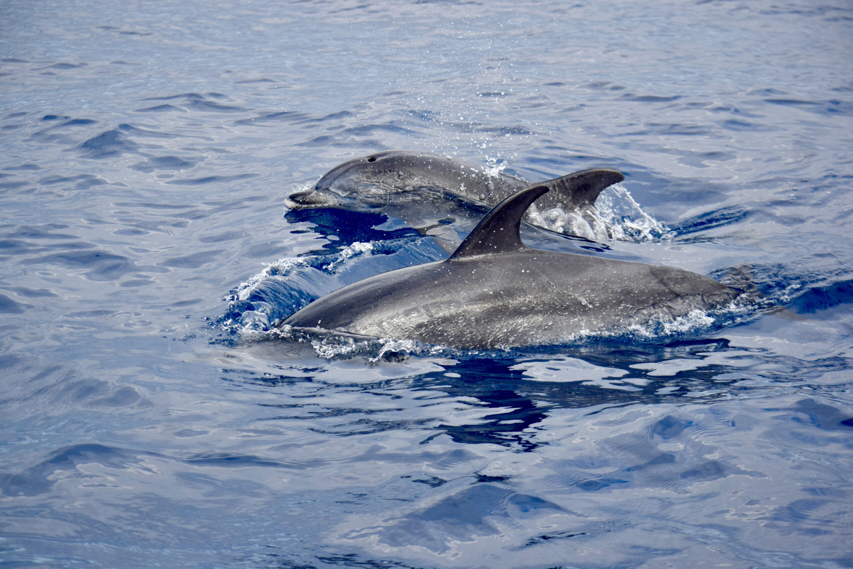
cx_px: 426
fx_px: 2772
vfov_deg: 11.7
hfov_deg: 17.5
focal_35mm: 117
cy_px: 284
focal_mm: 78
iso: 400
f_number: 4.8
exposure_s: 1/1250
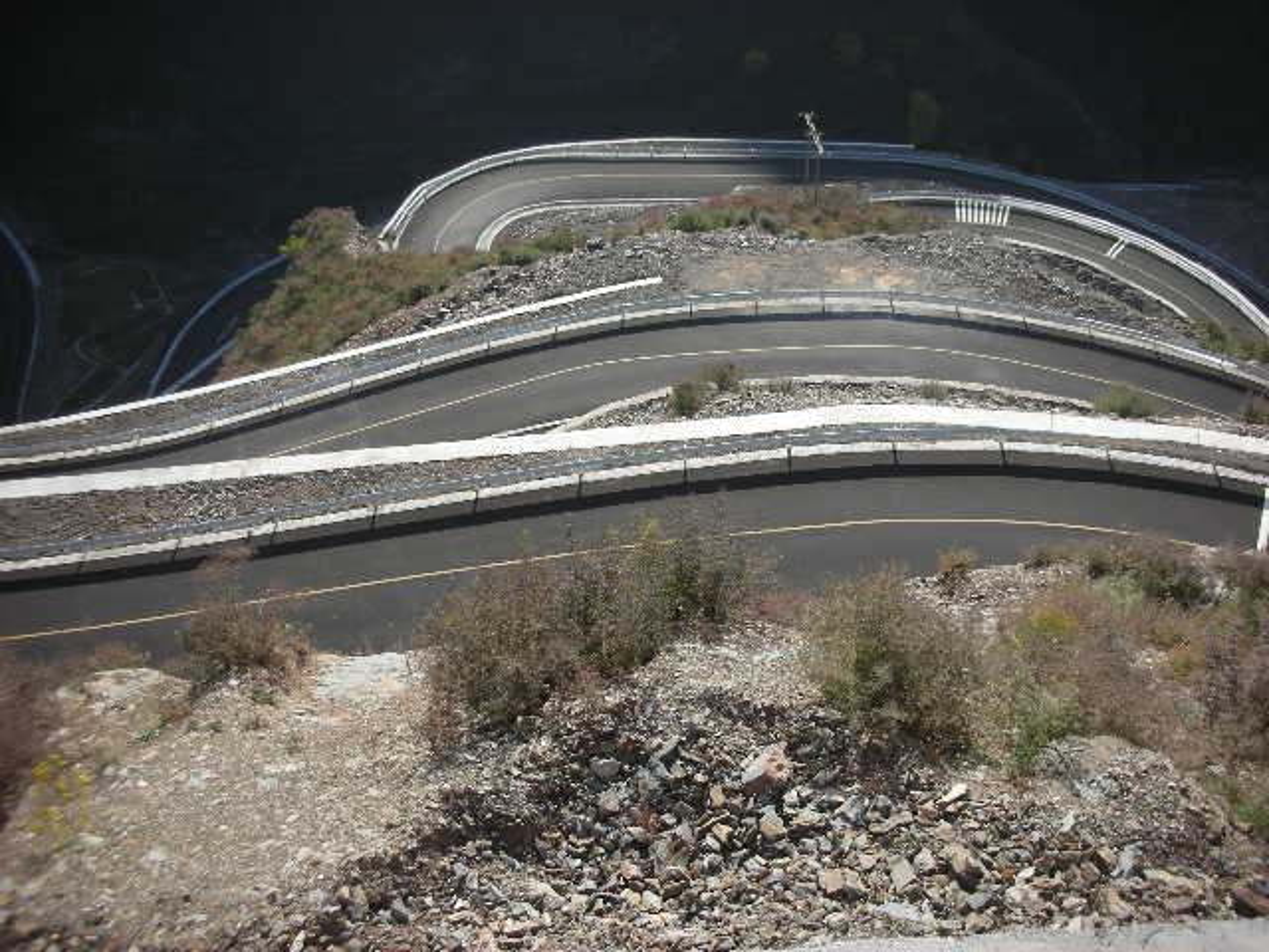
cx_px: 634
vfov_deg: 40.7
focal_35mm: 35
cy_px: 476
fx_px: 1283
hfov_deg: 52.6
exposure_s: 1/350
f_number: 3
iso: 50
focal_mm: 5.8
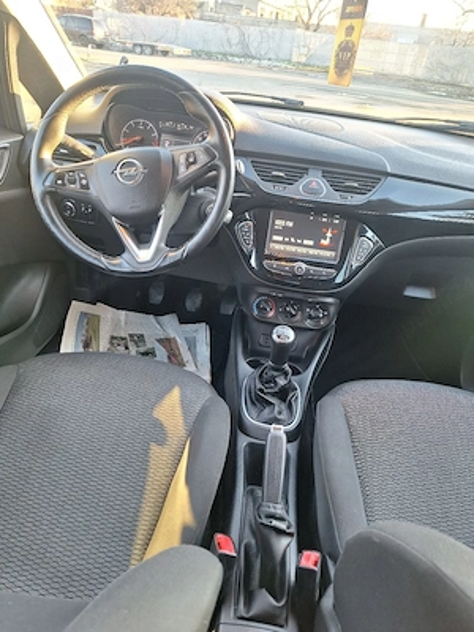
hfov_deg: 58.9
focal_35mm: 23
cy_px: 316
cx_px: 237
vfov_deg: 73.9
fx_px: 420
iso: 64
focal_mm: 5.54
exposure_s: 1/50
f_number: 1.8
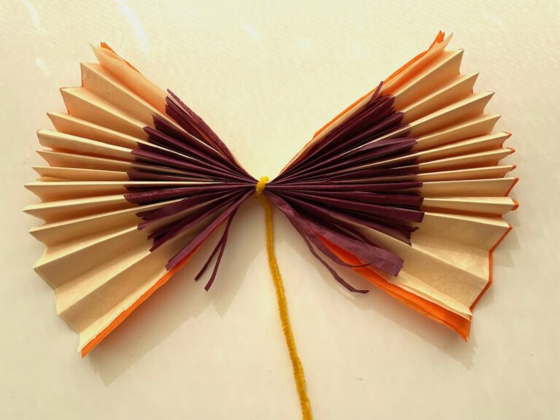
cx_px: 280
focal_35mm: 26
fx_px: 421
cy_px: 210
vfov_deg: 53.1
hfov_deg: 67.3
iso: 32
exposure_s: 1/955
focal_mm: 4.2
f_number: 1.6
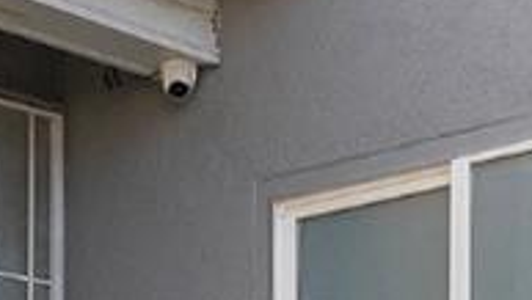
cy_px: 677
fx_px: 1723
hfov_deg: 16.9
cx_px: -69
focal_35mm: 122
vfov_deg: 9.1
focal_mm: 15
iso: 640
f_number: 8
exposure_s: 1/320
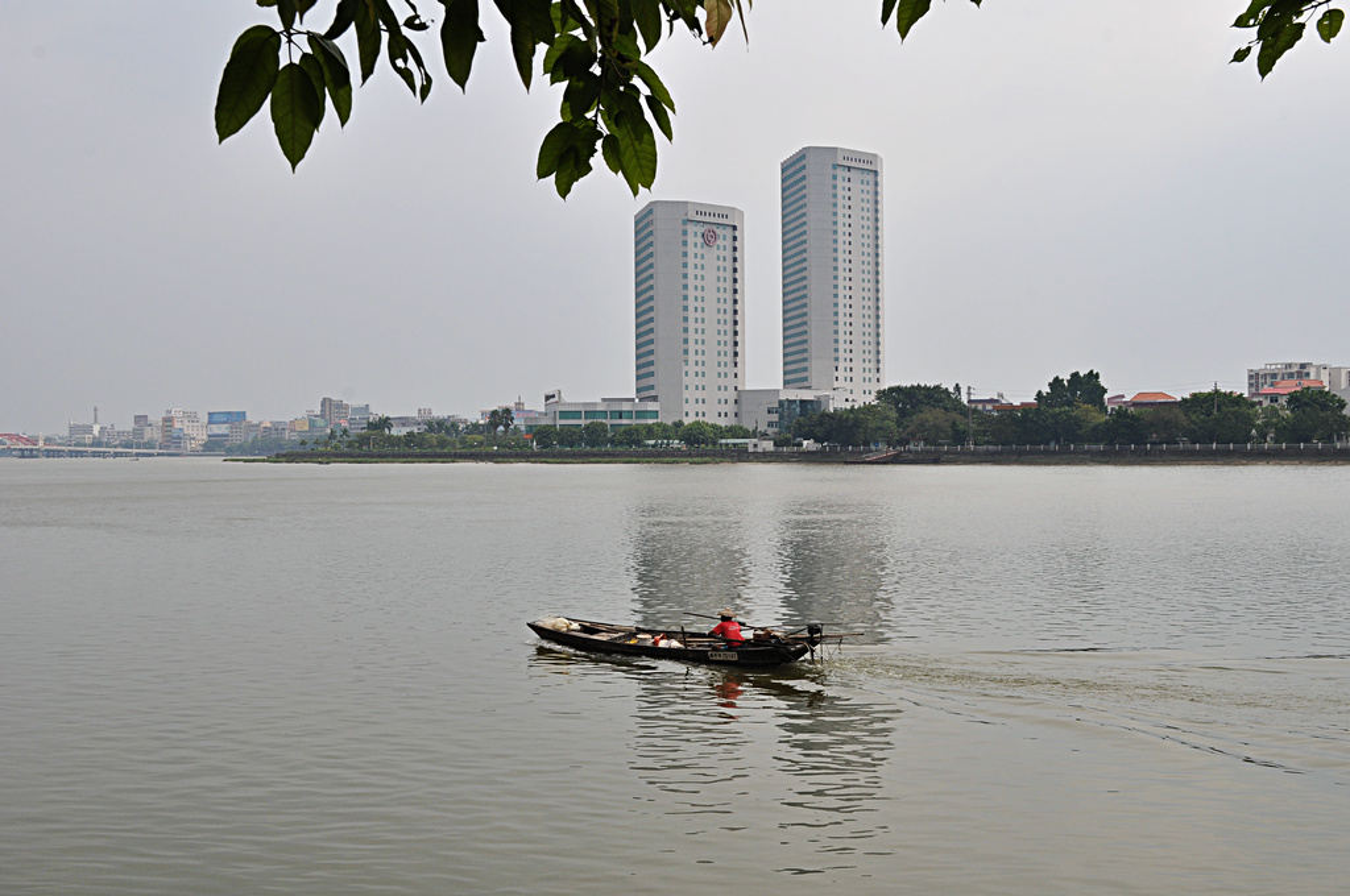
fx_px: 1573
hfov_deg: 46.5
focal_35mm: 42
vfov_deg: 31.8
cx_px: 675
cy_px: 448
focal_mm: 28
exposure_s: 1/400
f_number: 11
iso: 200
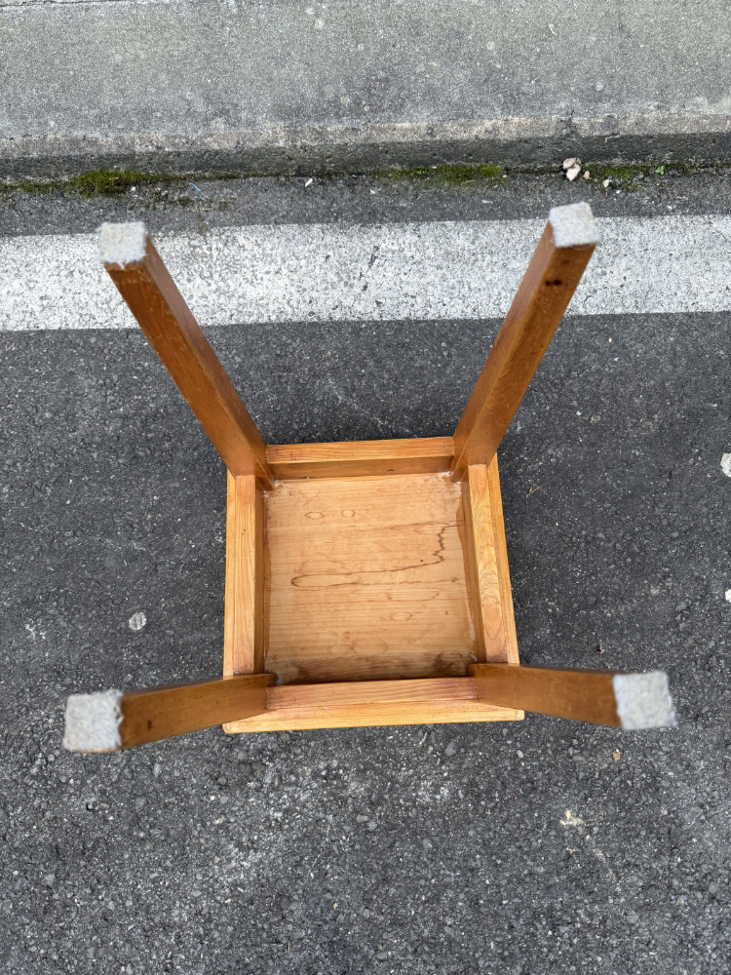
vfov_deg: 71.6
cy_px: 488
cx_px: 366
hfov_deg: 56.8
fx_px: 676
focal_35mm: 24
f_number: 1.8
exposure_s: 1/121
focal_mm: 6.8
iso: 125
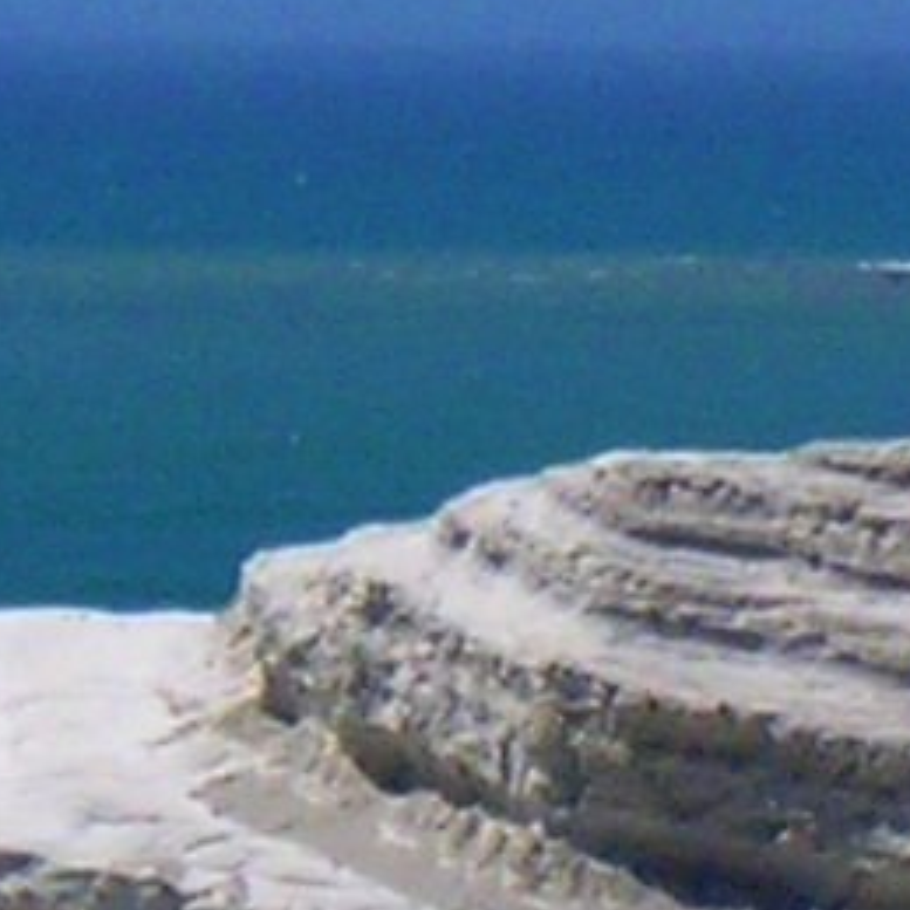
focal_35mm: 769
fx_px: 22872
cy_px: 885
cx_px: 506
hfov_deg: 2.3
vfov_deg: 2.3
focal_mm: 16.7
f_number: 4.8
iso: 100
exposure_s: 1/782
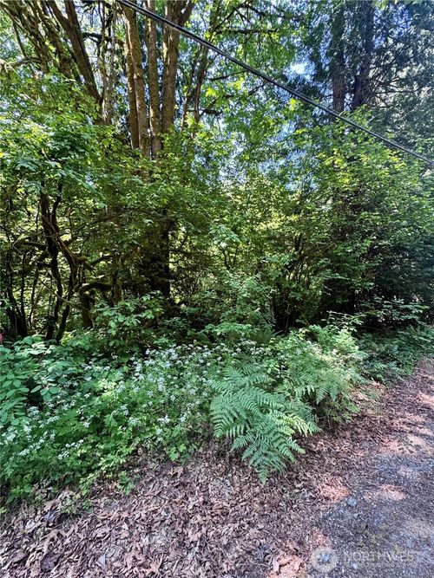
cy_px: 289
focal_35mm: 14
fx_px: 234
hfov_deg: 85.7
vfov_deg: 102.1
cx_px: 217
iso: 160
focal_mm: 2.22
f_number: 2.2
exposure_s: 1/99
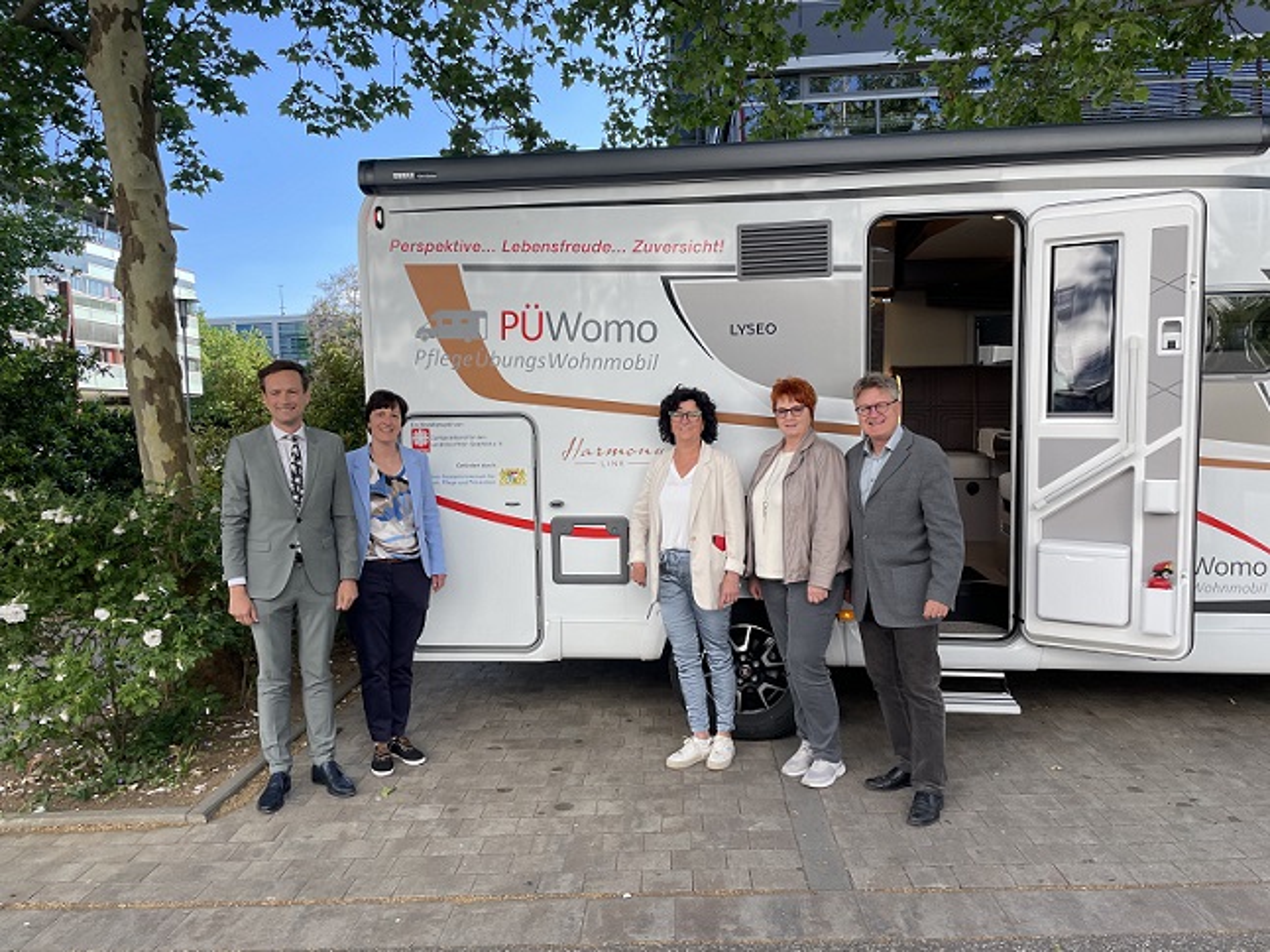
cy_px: 476
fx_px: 954
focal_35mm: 26
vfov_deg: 53.0
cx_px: 635
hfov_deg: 67.3
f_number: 1.6
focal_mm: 4.2
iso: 32
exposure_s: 1/690
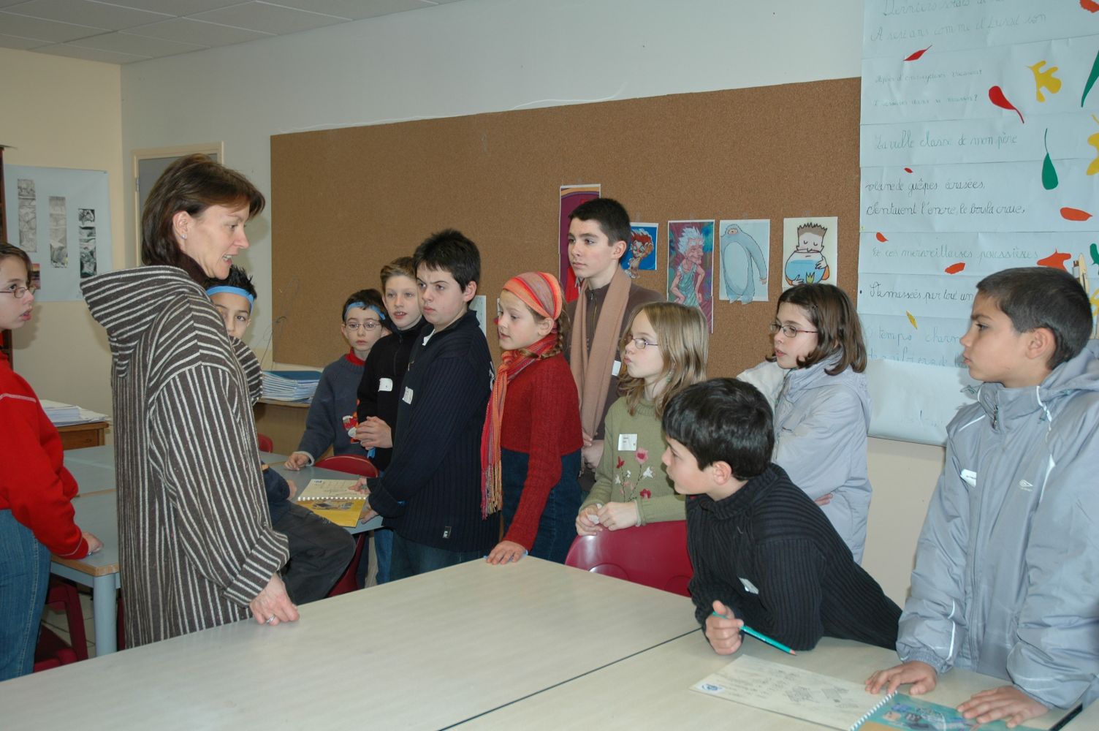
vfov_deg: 35.4
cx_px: 550
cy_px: 366
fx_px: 1144
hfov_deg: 51.3
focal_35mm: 38
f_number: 3.8
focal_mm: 25
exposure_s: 1/60
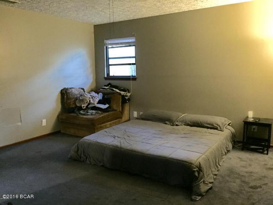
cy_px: 102
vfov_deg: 48.2
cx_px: 136
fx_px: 229
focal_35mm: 29
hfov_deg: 61.7
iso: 400
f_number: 2.2
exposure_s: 1/15
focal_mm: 4.15
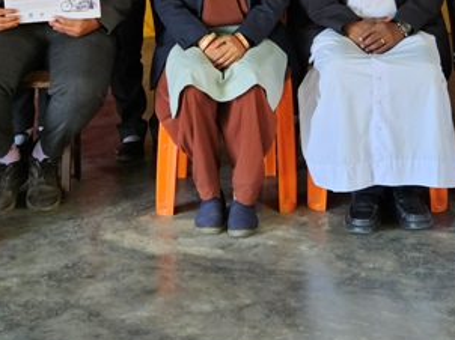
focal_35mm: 78
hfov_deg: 25.0
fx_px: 1024
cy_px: -146
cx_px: 285
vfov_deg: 17.3
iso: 50
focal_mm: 5.4
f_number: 1.8
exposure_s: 1/100
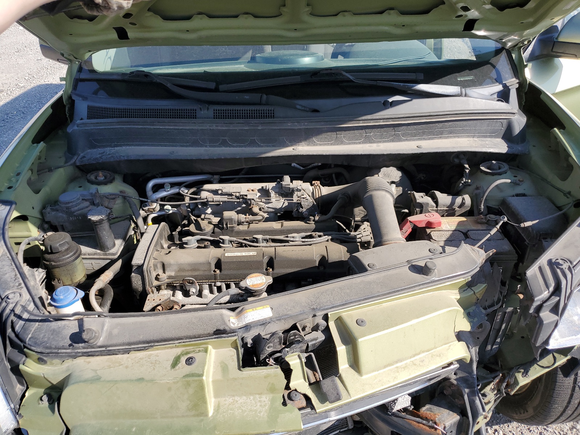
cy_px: 218
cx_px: 290
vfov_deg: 53.1
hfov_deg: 67.3
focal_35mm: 26
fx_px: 436
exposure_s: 1/1667
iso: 50
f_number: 1.5
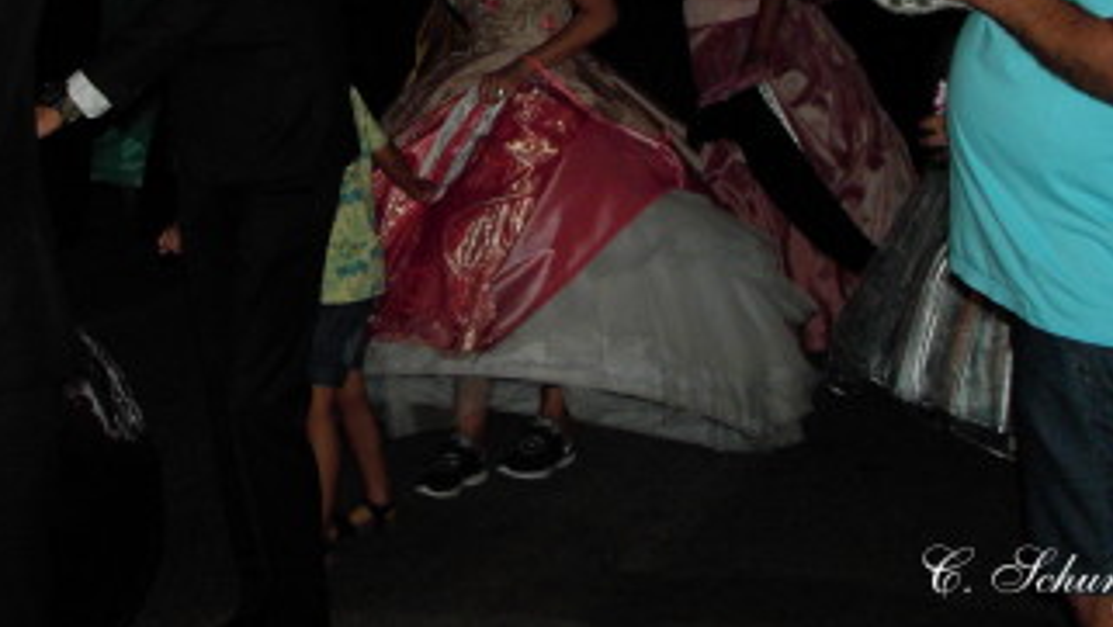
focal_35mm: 70
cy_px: 14
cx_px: 395
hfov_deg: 30.0
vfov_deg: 16.9
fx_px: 2067
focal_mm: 6.6
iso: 200
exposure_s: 1/51
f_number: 2.8
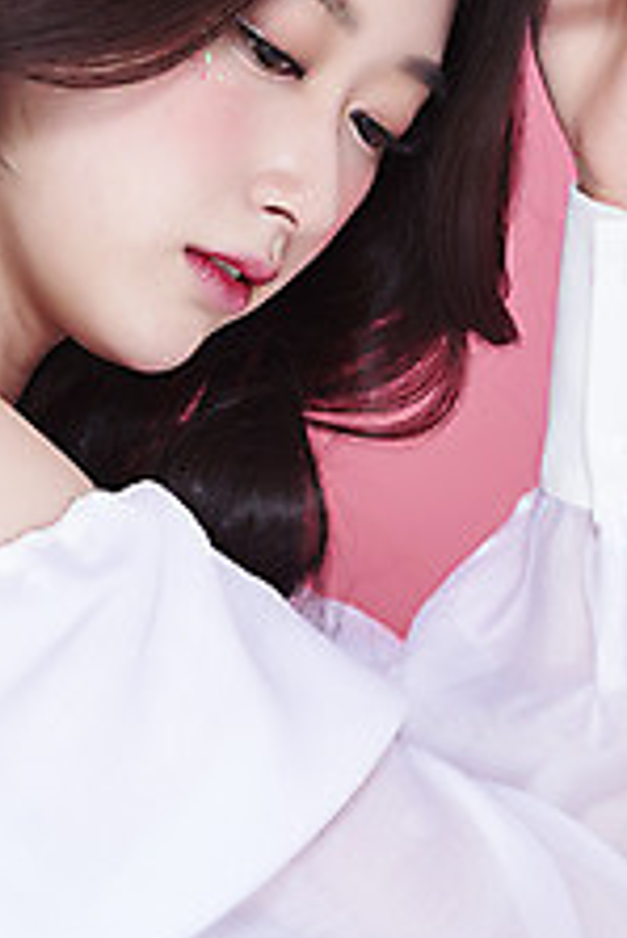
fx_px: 4904
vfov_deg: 10.9
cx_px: 213
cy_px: 286
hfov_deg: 7.3
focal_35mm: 188
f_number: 11
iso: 64
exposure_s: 1/125
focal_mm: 105
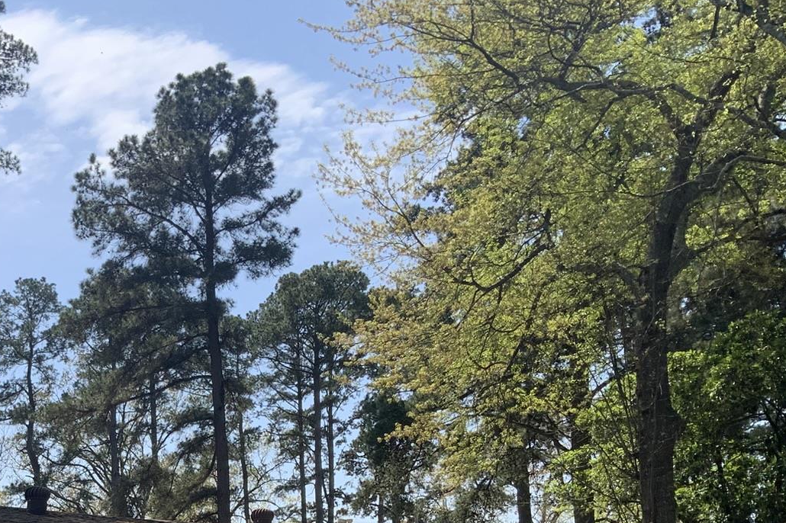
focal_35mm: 60
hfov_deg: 31.3
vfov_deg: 21.6
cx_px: 26
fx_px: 1310
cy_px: 553
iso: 16
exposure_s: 1/1490
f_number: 1.8
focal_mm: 3
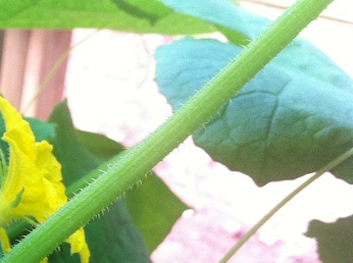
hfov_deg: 23.3
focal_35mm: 79
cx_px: -36
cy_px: 267
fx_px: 804
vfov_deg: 18.1
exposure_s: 1/15
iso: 160
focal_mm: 3.85
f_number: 2.8
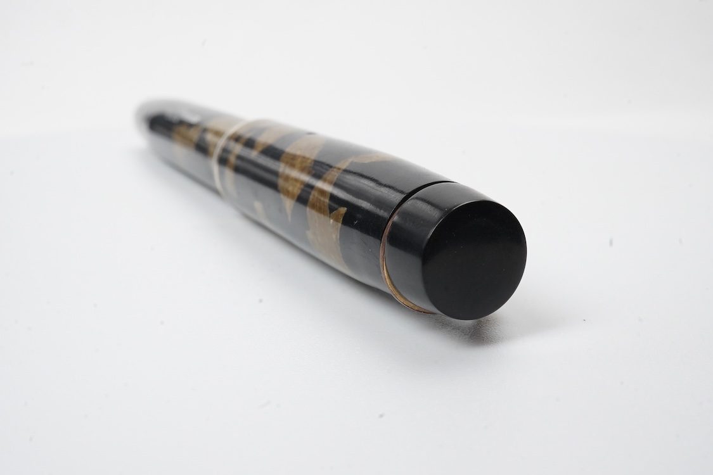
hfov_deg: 43.6
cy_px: 238
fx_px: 891
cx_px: 356
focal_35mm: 45
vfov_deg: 29.9
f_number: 20
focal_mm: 30
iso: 1600
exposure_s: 1/100
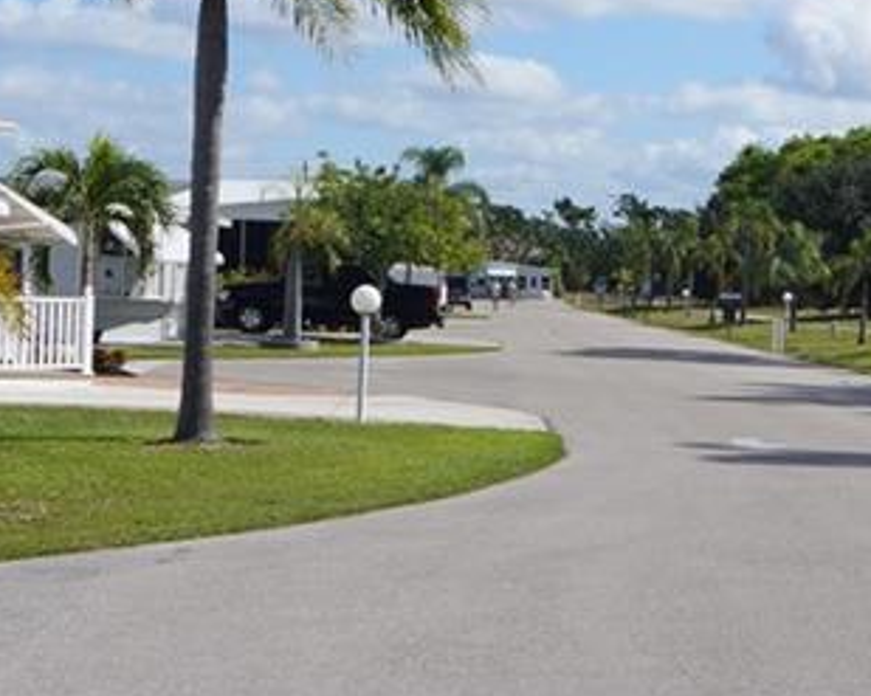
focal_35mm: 84
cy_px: 285
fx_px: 2165
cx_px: 832
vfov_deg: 18.3
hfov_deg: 22.1
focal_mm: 18
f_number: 13
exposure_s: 1/250
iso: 100
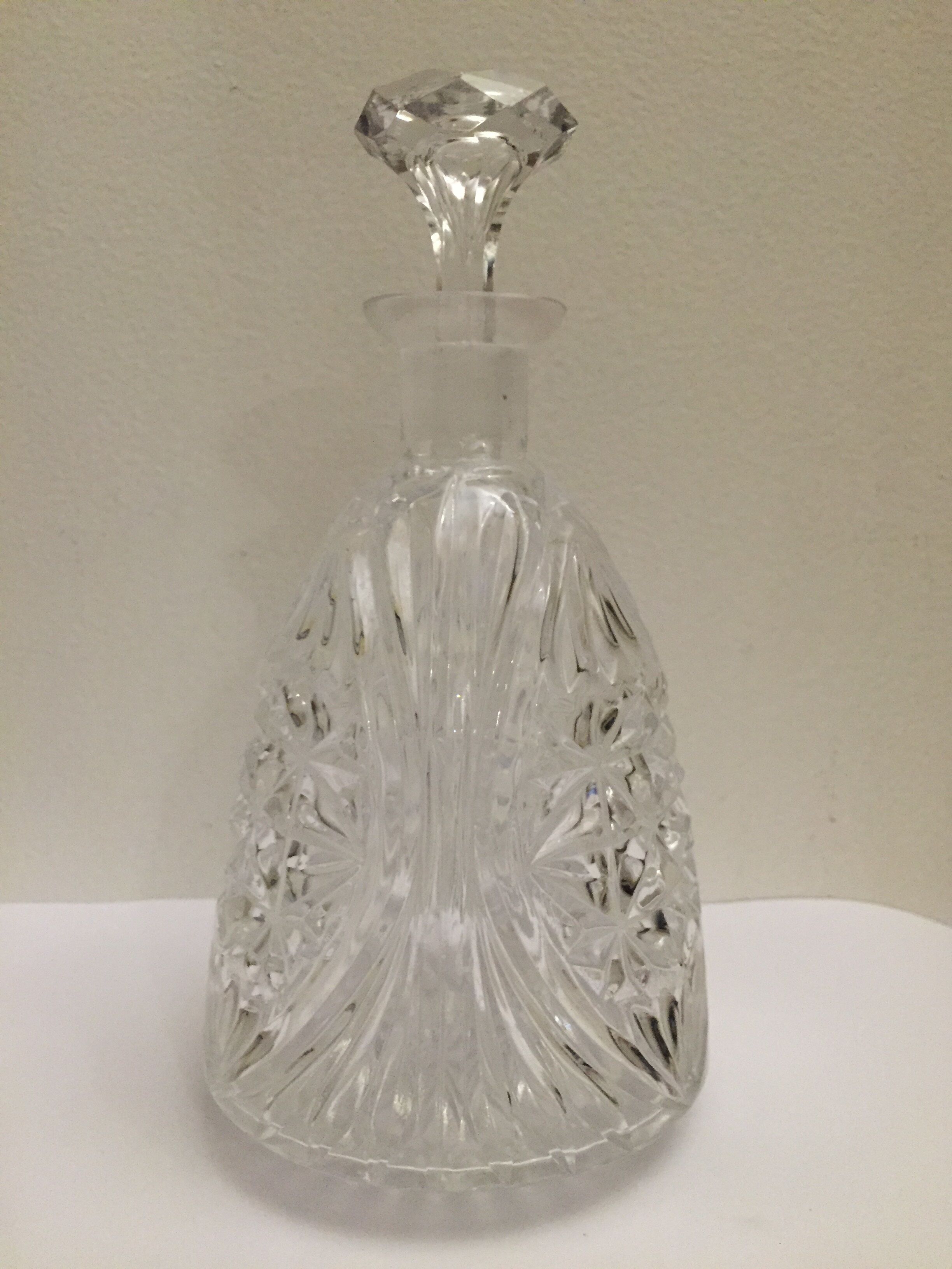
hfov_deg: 48.2
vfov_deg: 61.7
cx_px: 476
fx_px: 1063
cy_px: 634
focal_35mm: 29
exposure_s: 1/20
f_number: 2.2
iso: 250
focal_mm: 4.15
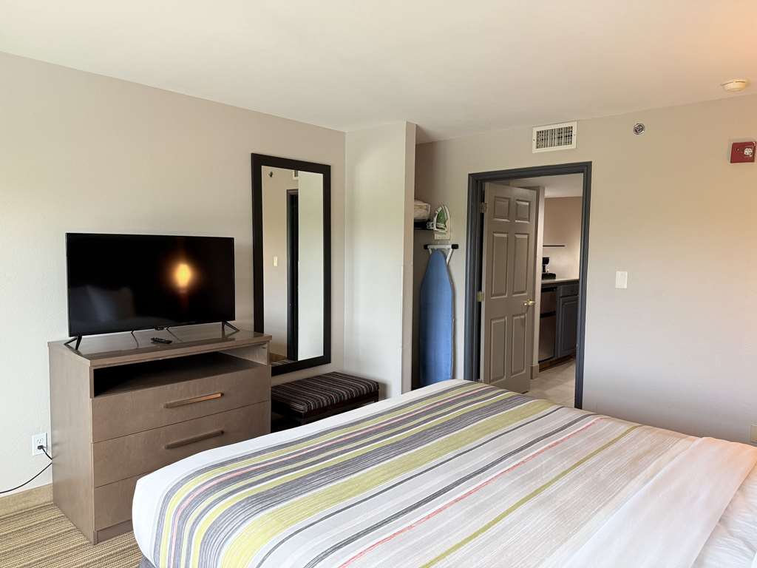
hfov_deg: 71.6
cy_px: 284
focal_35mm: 24
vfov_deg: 56.8
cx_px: 378
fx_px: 525
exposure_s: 1/120
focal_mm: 6.76
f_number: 1.78
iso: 200
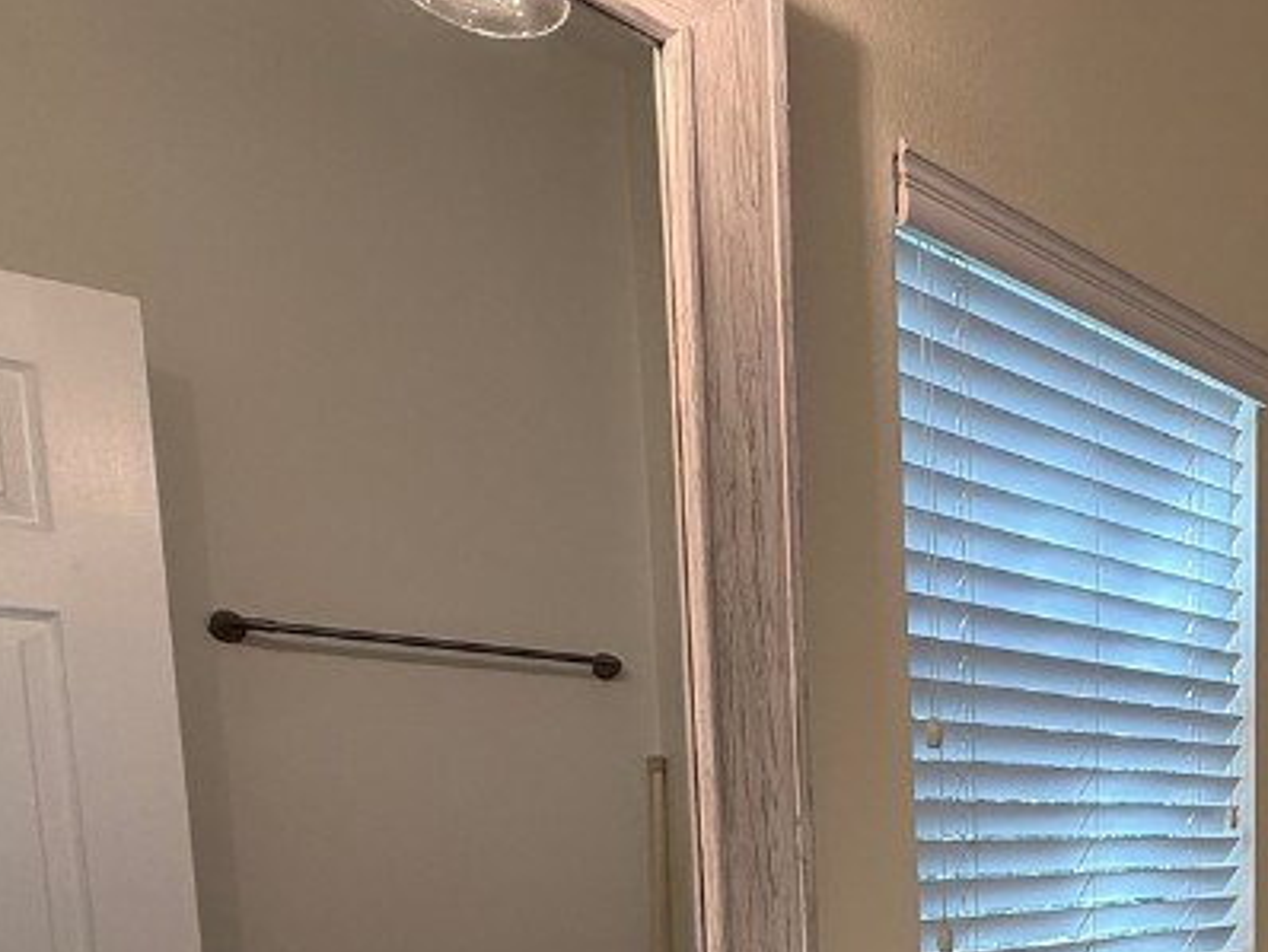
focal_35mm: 36
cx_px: 1325
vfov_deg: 35.3
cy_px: 984
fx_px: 1319
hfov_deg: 42.6
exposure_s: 1/120
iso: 125
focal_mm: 2.22
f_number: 2.2
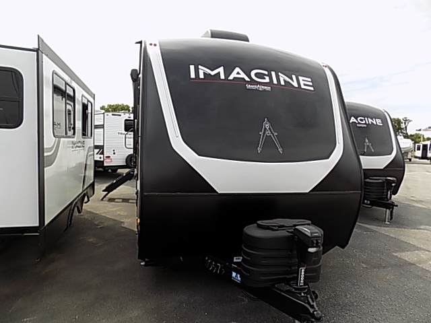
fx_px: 286
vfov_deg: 58.9
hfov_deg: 73.9
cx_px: 216
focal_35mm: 23
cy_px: 162
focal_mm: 4
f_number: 3.1
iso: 80
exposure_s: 1/640
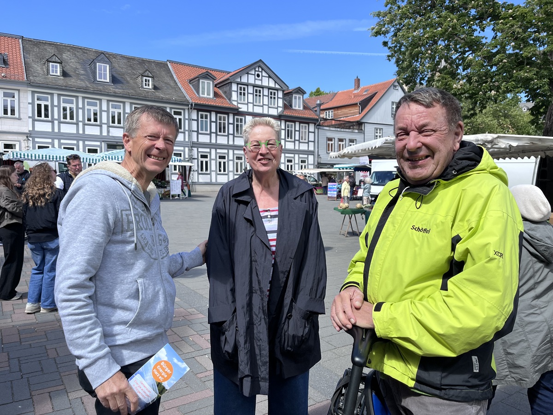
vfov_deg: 53.1
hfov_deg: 67.3
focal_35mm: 26
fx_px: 415
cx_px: 276
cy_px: 208
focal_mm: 5.1
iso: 50
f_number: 1.6
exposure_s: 1/1992
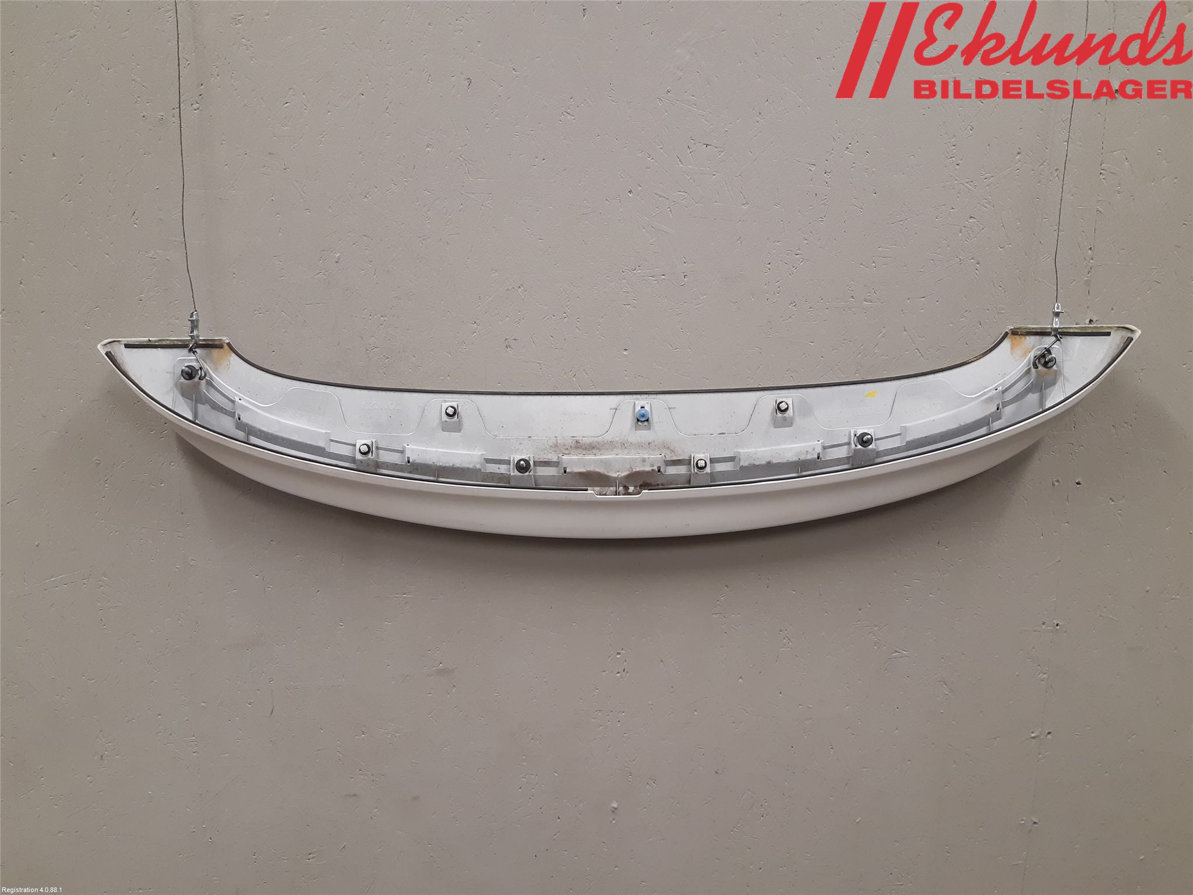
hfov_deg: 67.3
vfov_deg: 53.1
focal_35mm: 26
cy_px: 448
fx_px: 896
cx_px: 596
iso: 125
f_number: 1.7
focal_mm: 3.93
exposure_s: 1/50
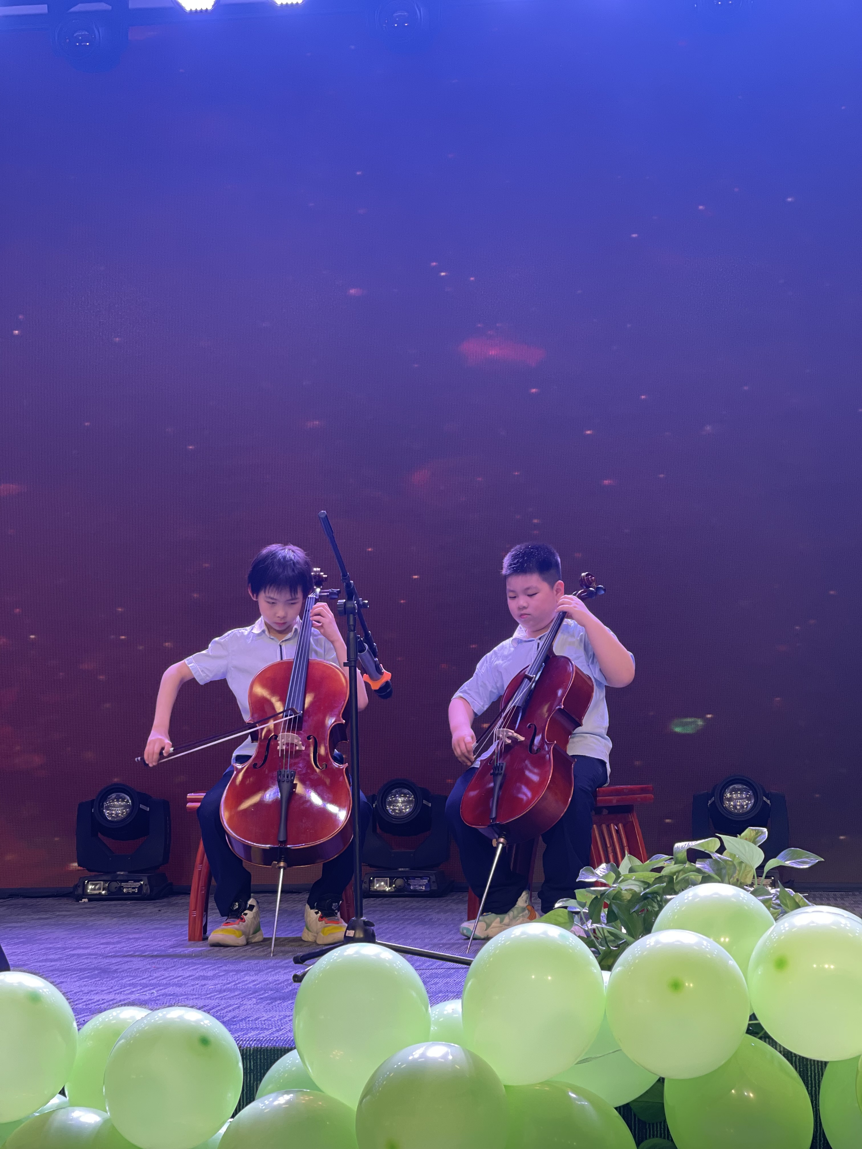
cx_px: 431
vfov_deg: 30.3
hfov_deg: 22.9
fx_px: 2125
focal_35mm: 64
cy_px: 574
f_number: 2.2
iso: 100
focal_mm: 7.5
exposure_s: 1/100
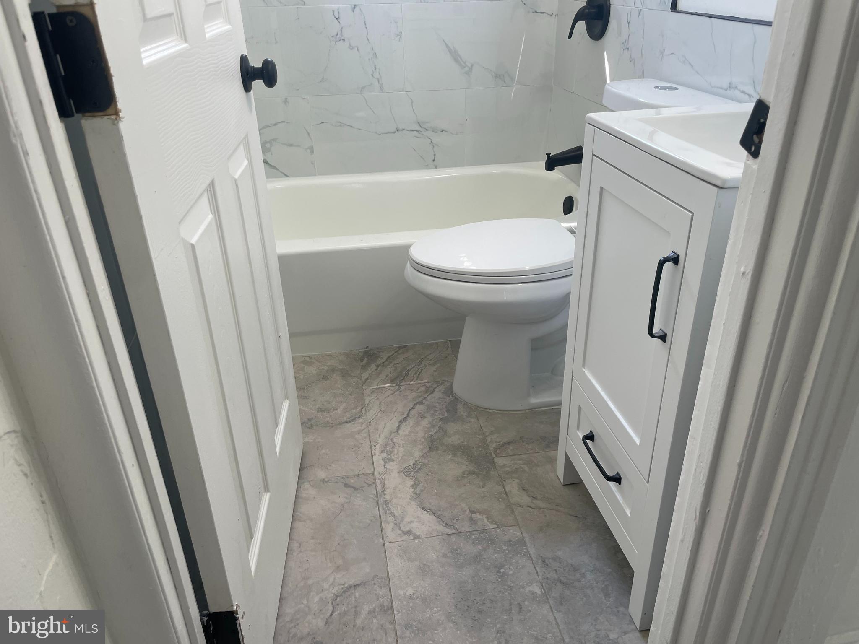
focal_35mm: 26
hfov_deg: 67.3
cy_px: 322
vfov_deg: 53.1
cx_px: 430
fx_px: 645
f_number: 1.6
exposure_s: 1/121
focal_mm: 4.2
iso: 50
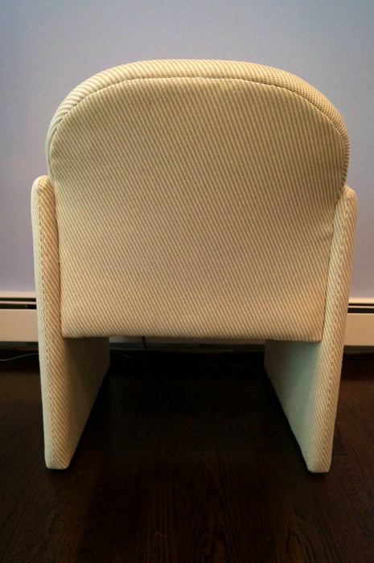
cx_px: 187
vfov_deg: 62.0
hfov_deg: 43.5
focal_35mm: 30
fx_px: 469
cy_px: 282
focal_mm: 20
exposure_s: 1/60
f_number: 4
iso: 1250
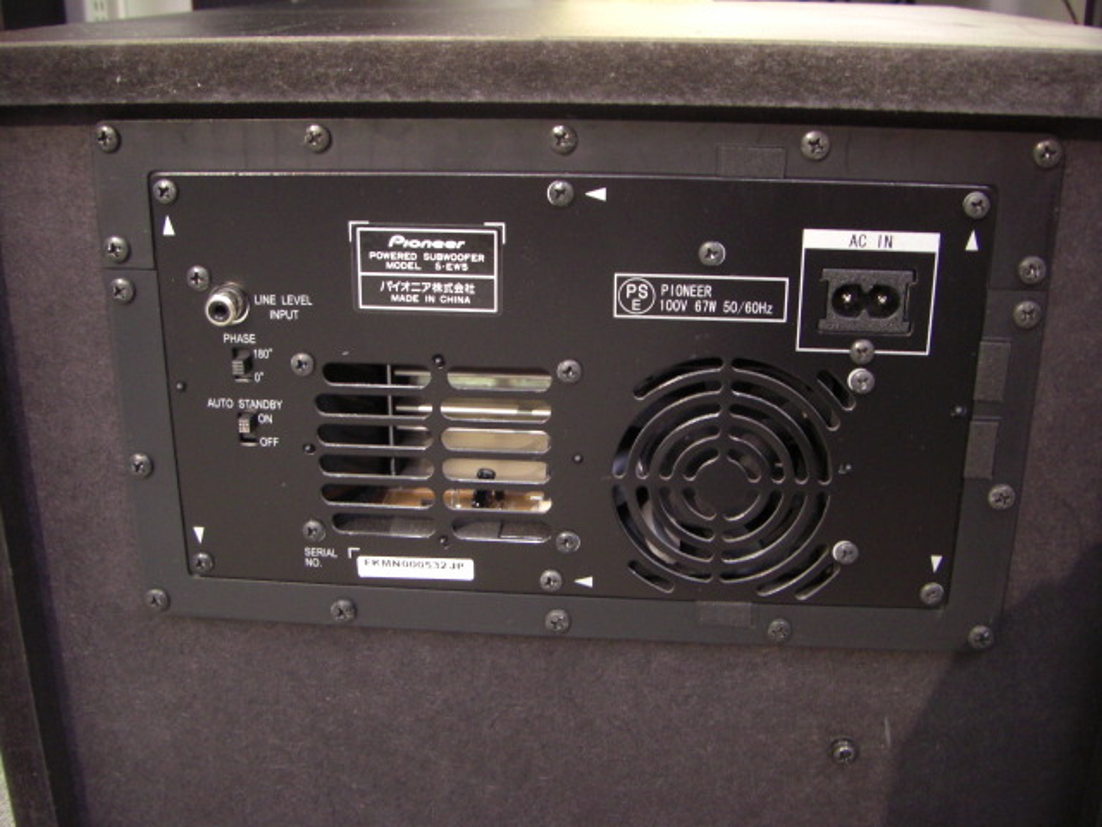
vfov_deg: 37.7
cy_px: 414
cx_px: 551
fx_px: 1210
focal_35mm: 38
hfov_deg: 49.0
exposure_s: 1/8
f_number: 3.4
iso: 200
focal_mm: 6.3
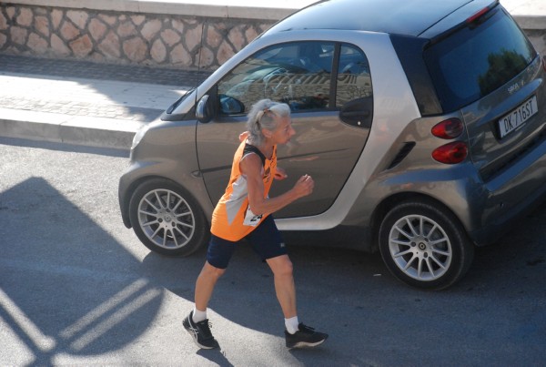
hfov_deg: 16.0
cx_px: 273
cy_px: 184
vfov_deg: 10.8
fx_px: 1938
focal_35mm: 128
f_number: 5.6
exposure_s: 1/1250
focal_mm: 85
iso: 1000
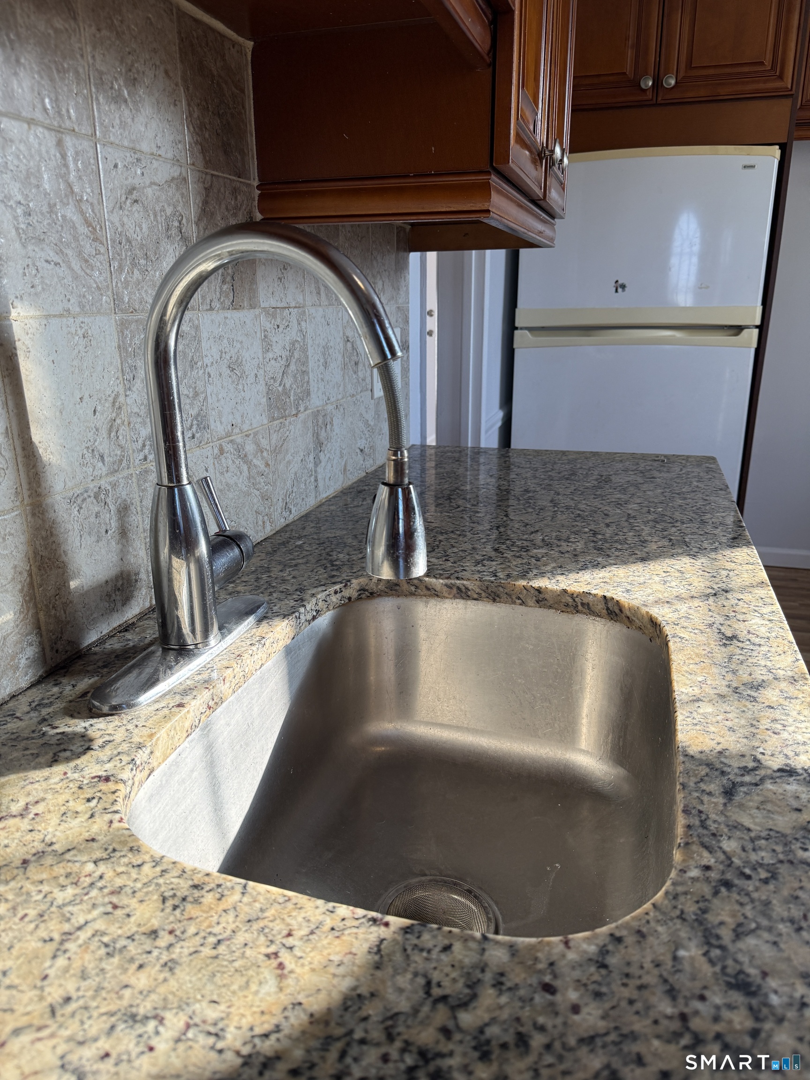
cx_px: 405
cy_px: 540
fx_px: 749
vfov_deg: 71.6
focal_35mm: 24
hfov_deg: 56.8
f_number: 1.78
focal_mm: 6.76
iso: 100
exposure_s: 1/391
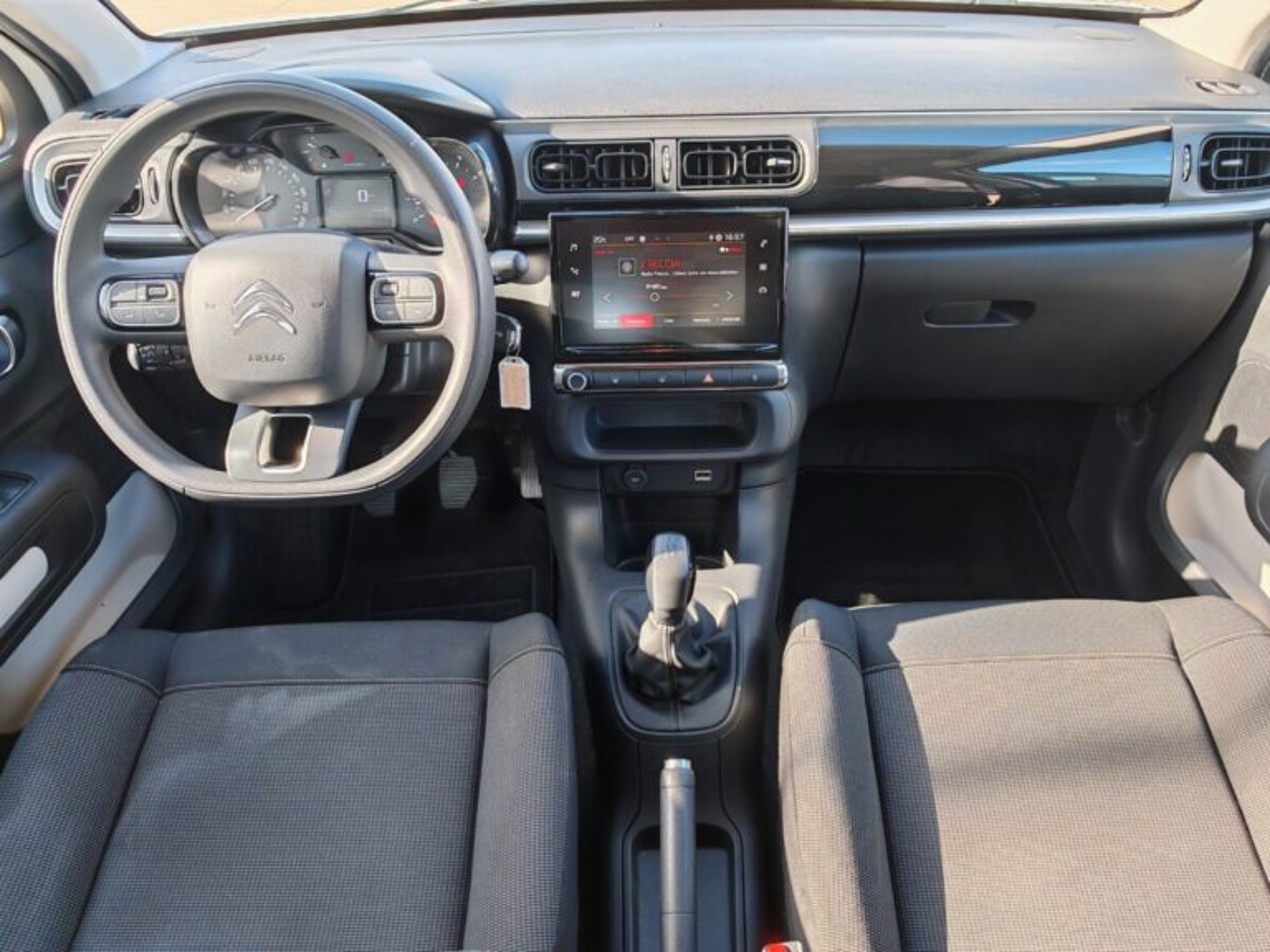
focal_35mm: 27
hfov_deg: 65.3
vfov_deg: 51.4
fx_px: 991
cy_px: 476
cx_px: 635
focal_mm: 6.83
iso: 125
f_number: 2
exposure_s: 1/240
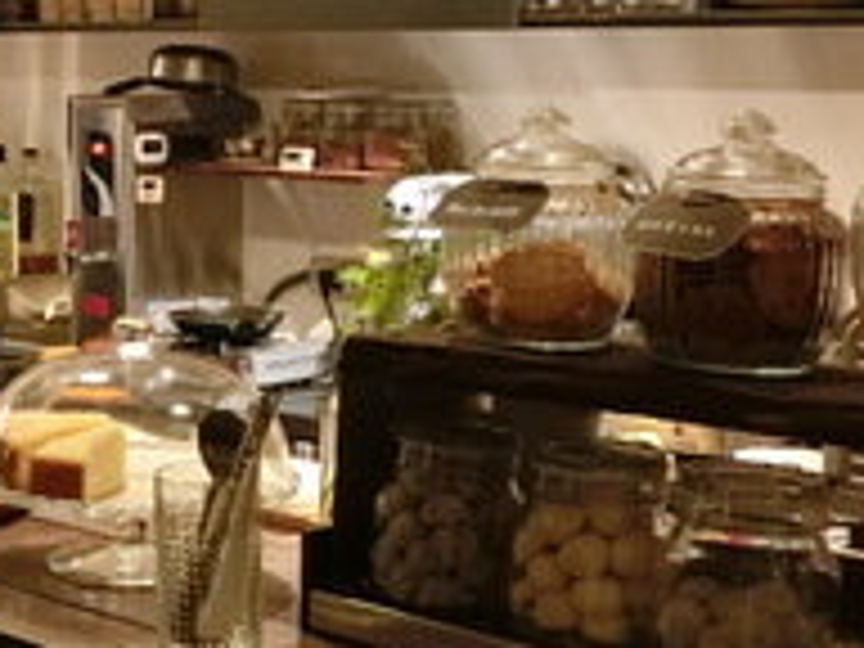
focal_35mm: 78
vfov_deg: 18.9
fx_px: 1947
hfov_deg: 23.5
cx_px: -81
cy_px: 292
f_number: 2.8
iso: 320
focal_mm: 5.4
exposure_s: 1/8
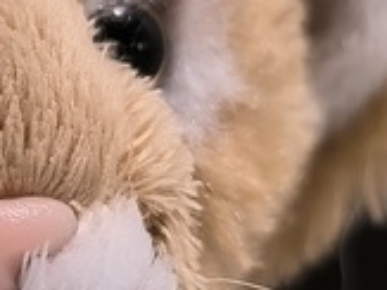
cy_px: 107
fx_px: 1720
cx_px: -142
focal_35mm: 154
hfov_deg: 12.4
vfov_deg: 9.6
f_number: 1.65
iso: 2000
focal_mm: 6.14
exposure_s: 1/14.3
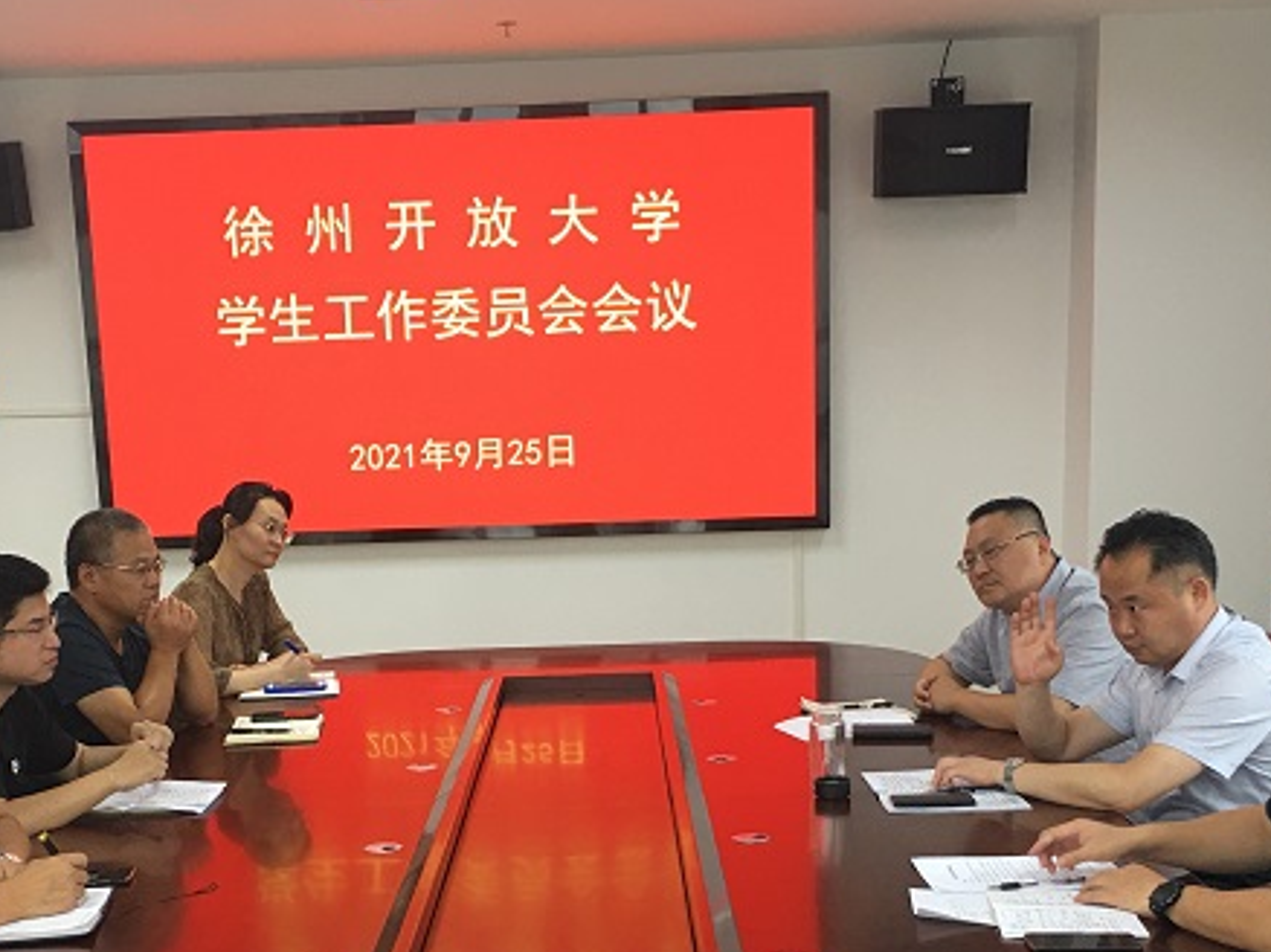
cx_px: 569
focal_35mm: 53
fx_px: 1945
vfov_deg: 26.8
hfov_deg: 36.2
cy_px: 798
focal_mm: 4.15
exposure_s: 1/17
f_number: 2.2
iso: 40
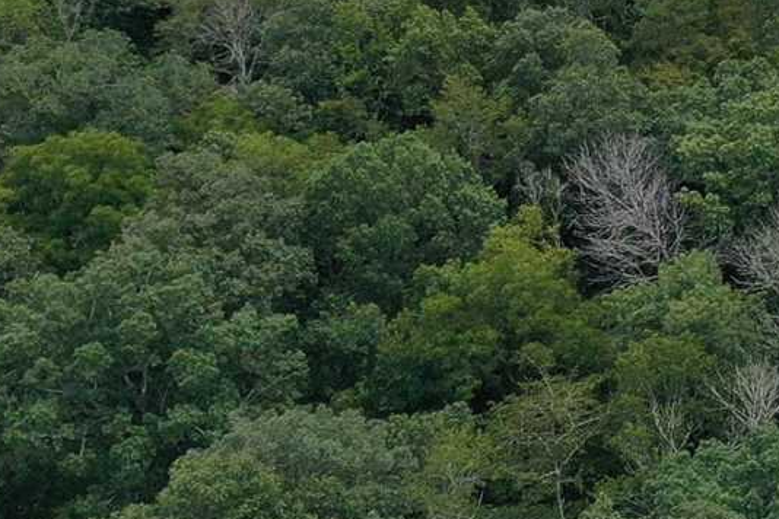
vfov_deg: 8.3
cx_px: 1918
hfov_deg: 10.7
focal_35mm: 161
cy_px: -311
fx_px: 3484
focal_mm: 10.26
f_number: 5.6
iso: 100
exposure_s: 1/500
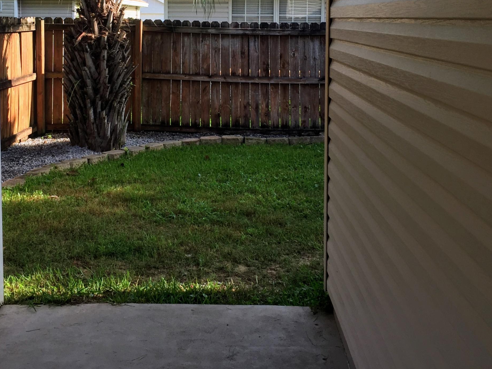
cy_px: 73
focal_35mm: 47
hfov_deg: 40.3
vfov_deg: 30.1
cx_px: 200
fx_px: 668
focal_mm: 4.15
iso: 32
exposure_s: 1/465
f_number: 2.2
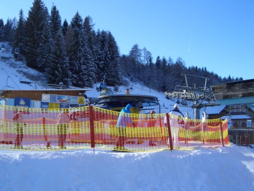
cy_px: 96
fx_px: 286
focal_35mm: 39
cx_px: 127
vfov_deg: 36.8
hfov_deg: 47.9
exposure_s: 1/500
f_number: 4.8
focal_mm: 8
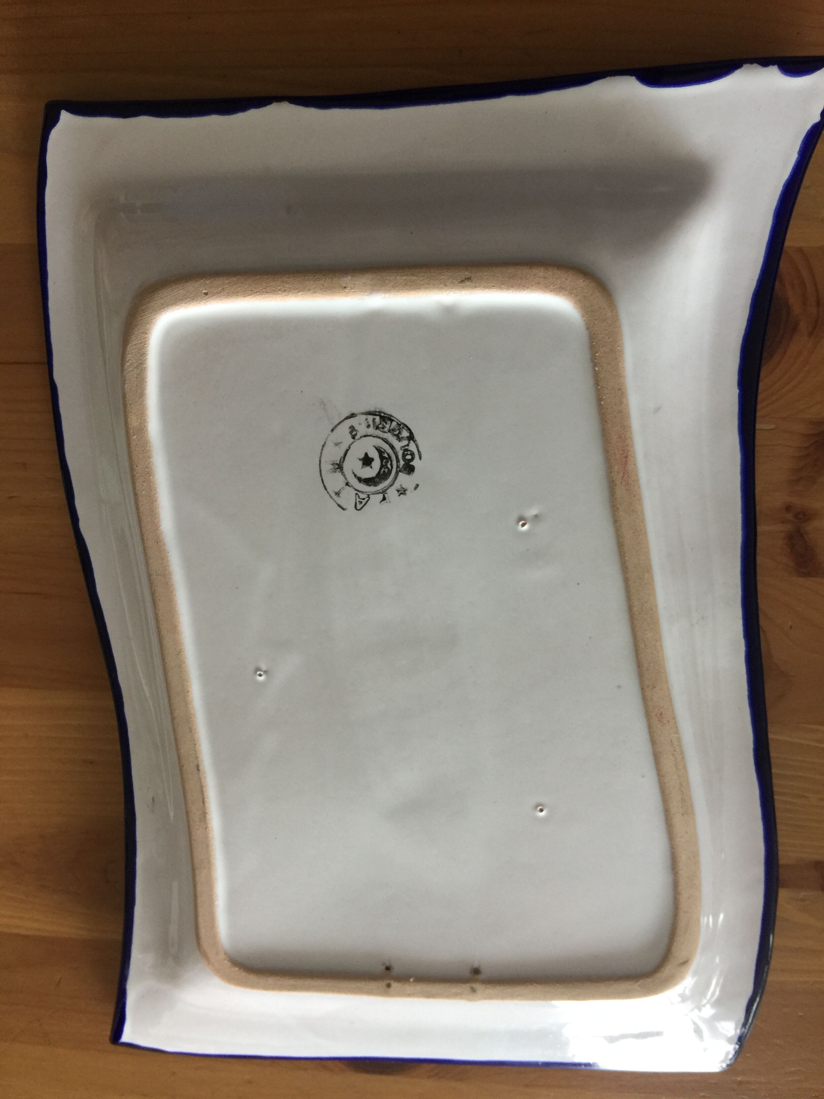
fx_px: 920
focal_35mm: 29
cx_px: 412
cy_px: 550
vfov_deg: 61.7
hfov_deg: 48.2
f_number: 2.2
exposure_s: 1/17
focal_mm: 4.15
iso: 40
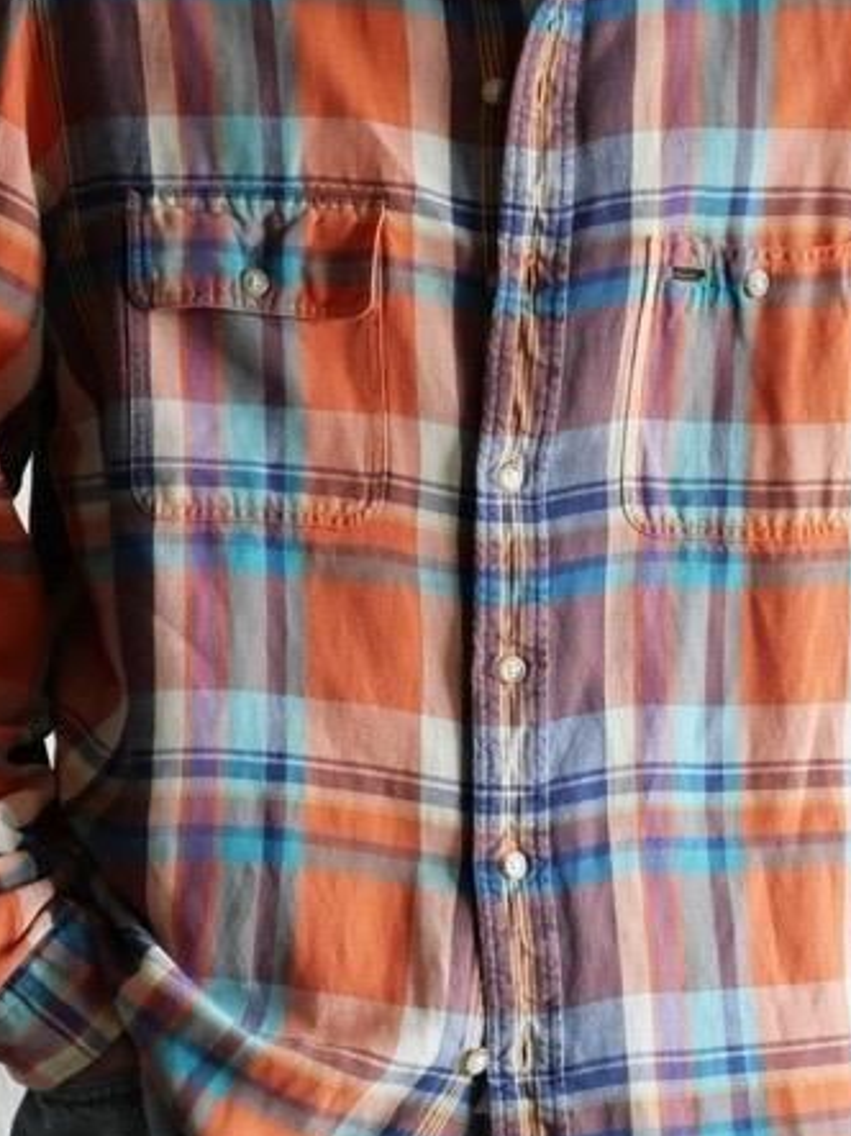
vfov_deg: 10.7
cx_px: 438
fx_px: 6067
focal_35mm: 185
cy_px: 663
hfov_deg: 8.0
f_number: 3.9
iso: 1600
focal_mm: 48
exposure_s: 1/125
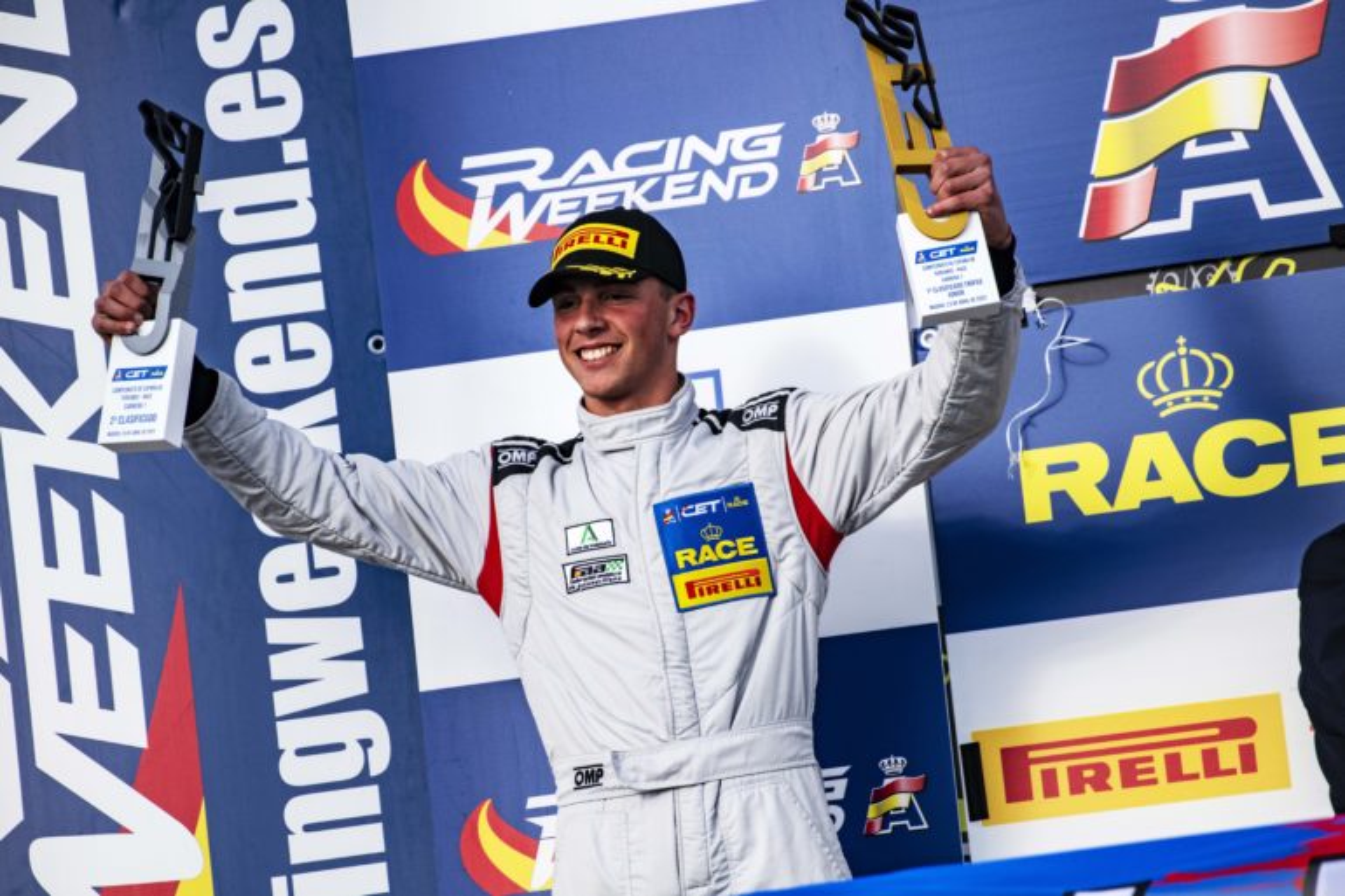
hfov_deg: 4.7
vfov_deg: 3.1
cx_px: 672
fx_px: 16434
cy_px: 448
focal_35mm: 440
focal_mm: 440
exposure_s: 1/2000
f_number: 5.6
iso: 400
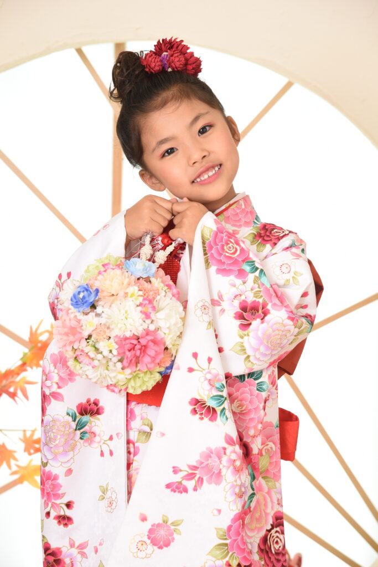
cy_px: 284
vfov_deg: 17.1
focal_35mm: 120
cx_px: 189
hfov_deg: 11.4
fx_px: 1889
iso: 800
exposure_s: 1/160
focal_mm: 120
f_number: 5.6
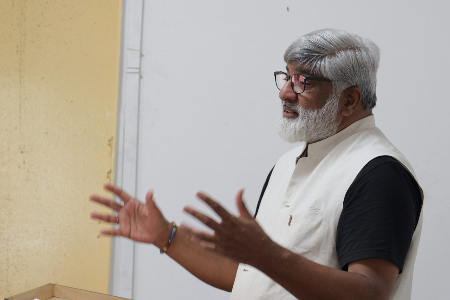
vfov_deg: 9.3
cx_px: 182
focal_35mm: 148
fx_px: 1850
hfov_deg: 13.9
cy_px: 199
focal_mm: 100
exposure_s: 1/125
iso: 3200
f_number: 6.3
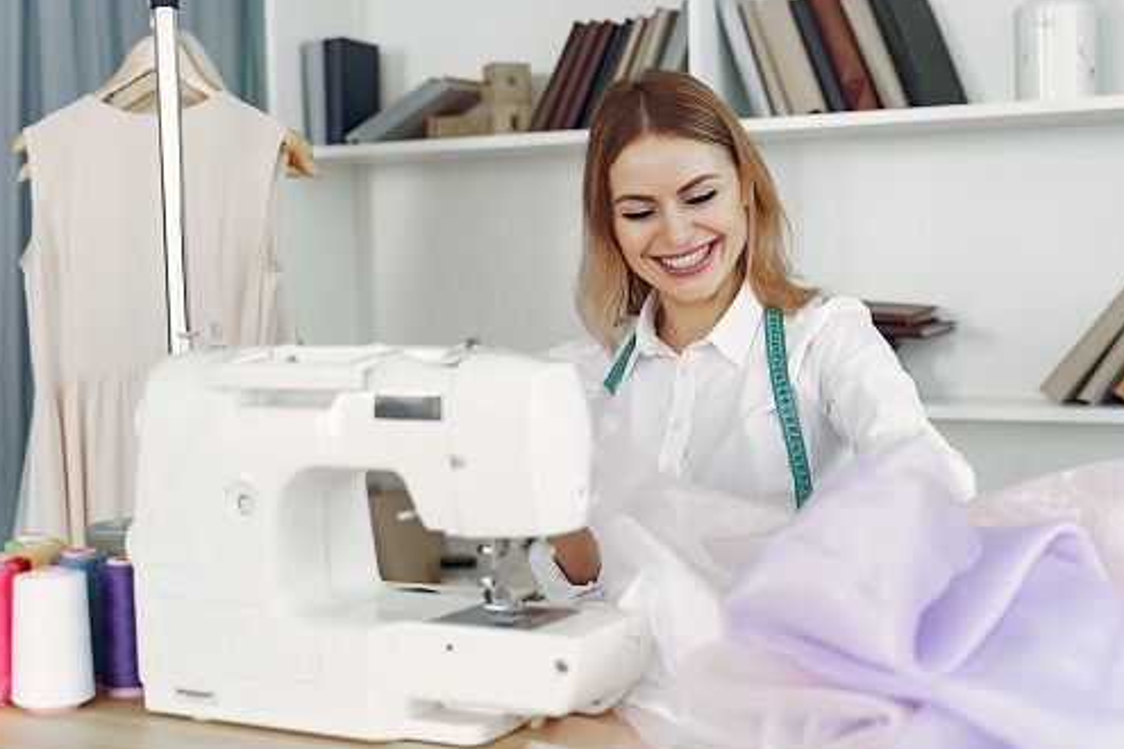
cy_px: 379
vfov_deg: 25.5
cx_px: 582
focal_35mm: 53
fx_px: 1655
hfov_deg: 37.5
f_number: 3.2
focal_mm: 50
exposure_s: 1/250
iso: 320
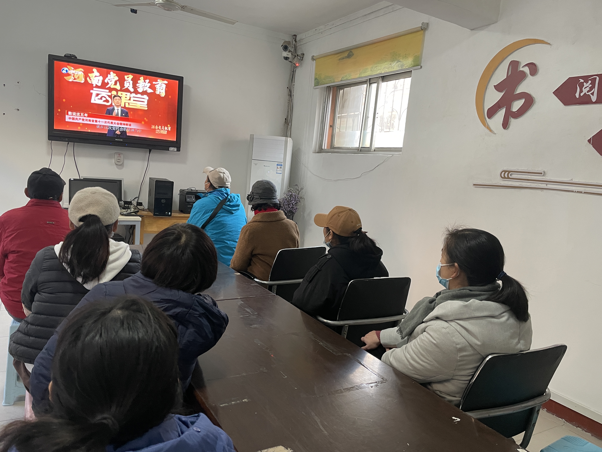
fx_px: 452
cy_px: 226
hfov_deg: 67.3
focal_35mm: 26
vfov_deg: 53.1
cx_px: 301
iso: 200
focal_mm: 4.2
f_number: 1.6
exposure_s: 1/60
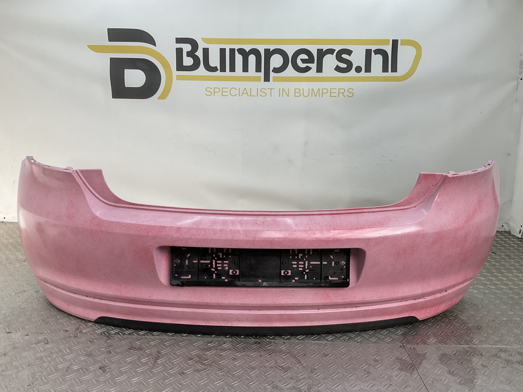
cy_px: 196
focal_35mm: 29
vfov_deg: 48.2
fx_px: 438
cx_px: 262
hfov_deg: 61.7
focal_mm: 3
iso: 16
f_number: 1.8
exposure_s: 1/215
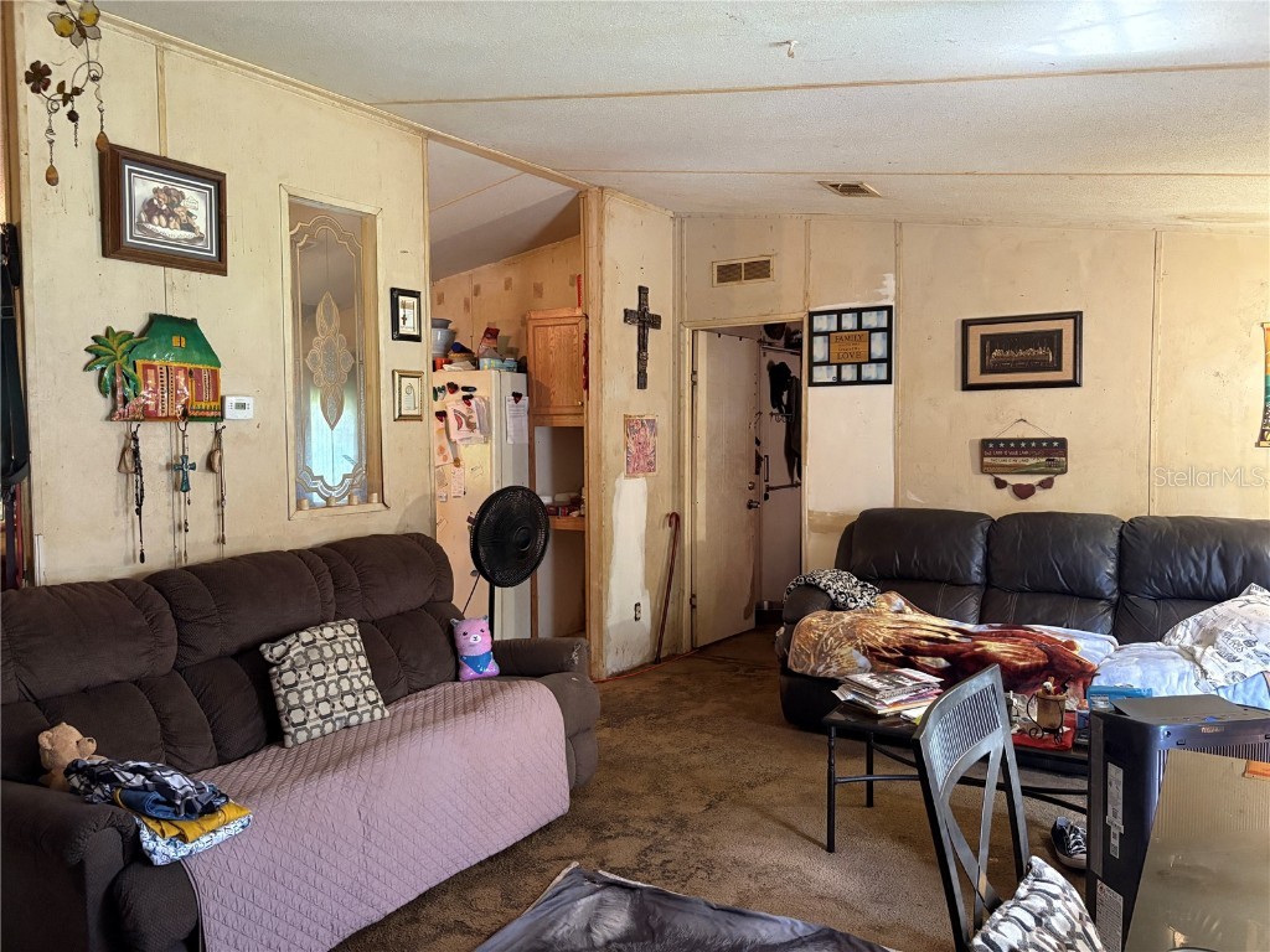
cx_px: 635
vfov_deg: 53.1
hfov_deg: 67.3
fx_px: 954
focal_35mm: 26
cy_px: 476
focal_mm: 5.96
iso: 500
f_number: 1.6
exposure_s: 1/30
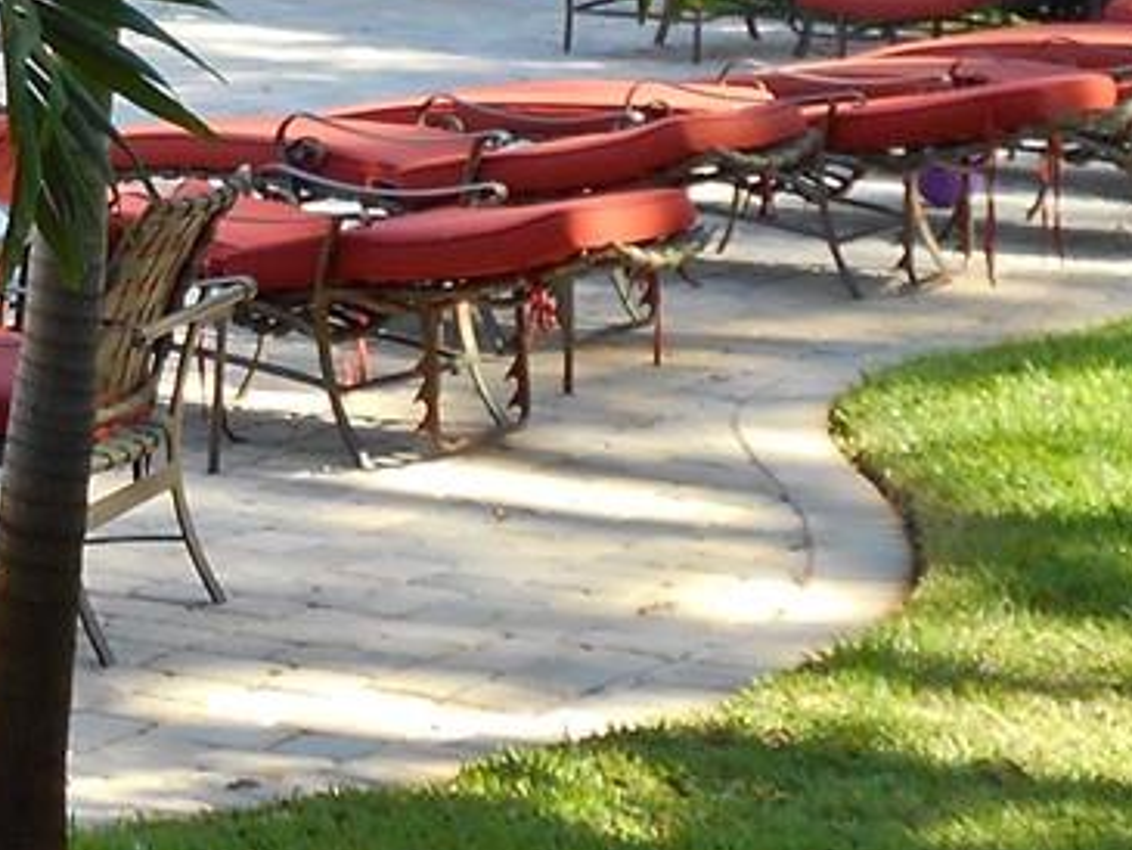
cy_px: -465
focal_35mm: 162
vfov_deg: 8.9
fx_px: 5299
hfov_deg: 11.7
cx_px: -487
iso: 80
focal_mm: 6.7
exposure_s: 1/125
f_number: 3.9
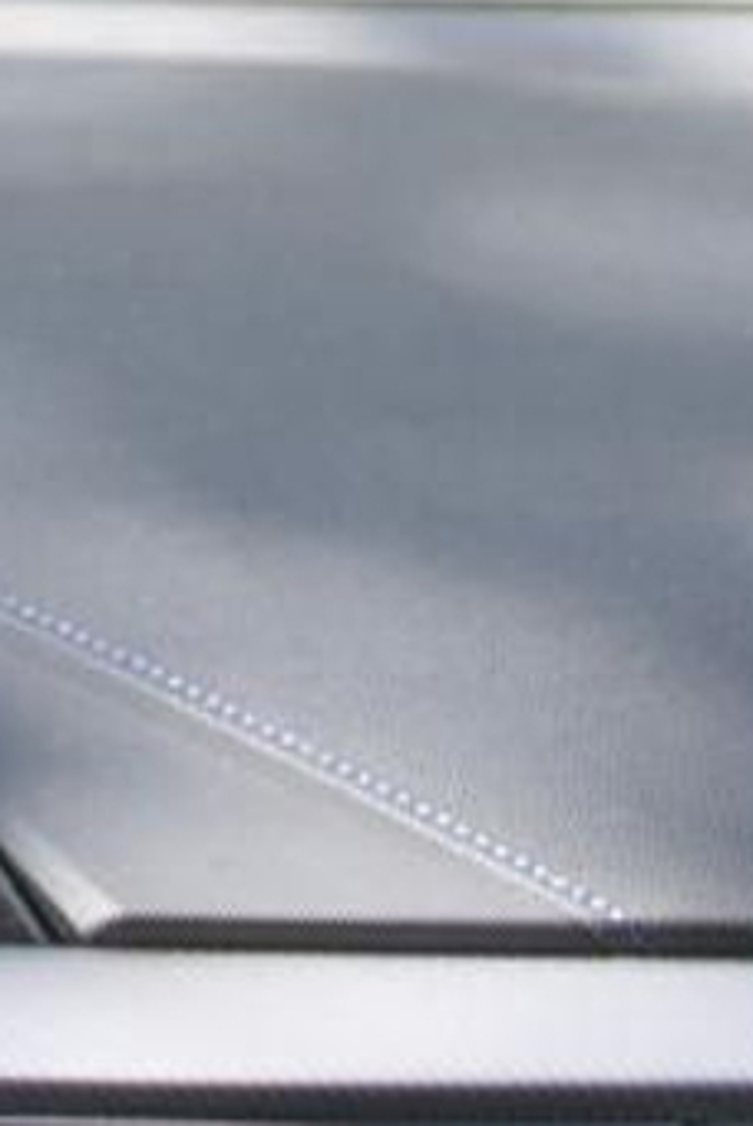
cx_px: -1684
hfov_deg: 5.2
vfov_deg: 8.1
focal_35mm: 246
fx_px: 7702
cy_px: -819
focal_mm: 35
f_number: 3.2
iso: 80
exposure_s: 1/60
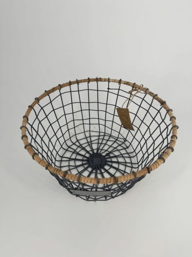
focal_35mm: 24
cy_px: 128
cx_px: 96
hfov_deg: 56.7
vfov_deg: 71.7
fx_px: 178
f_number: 1.78
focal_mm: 6.76
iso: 80
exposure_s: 1/1524
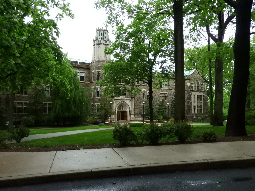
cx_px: 128
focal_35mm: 30
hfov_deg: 60.0
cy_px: 96
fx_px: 221
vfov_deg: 46.8
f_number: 4
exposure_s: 1/2000
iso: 1600
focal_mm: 5.4
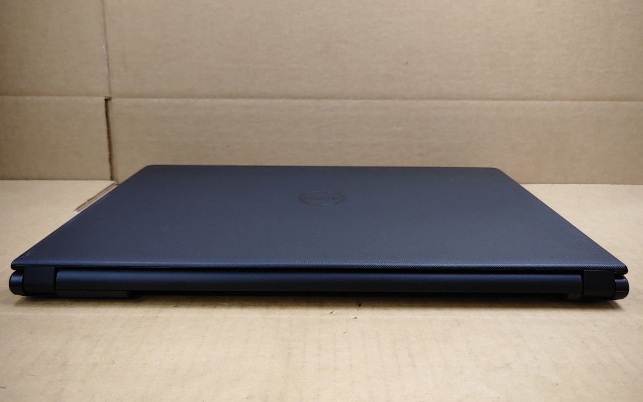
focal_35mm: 28
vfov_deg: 44.5
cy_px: 197
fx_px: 491
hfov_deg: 66.5
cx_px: 322
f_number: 1.8
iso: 50
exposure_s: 1/120
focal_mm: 4.36
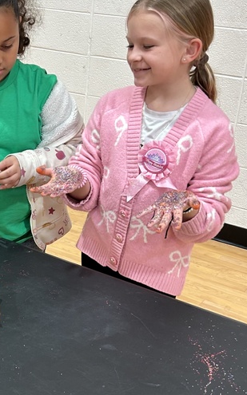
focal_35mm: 57
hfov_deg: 22.1
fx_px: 614
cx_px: 19
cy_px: 230
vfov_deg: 35.6
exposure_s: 1/120
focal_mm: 5.7
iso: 100
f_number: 1.5
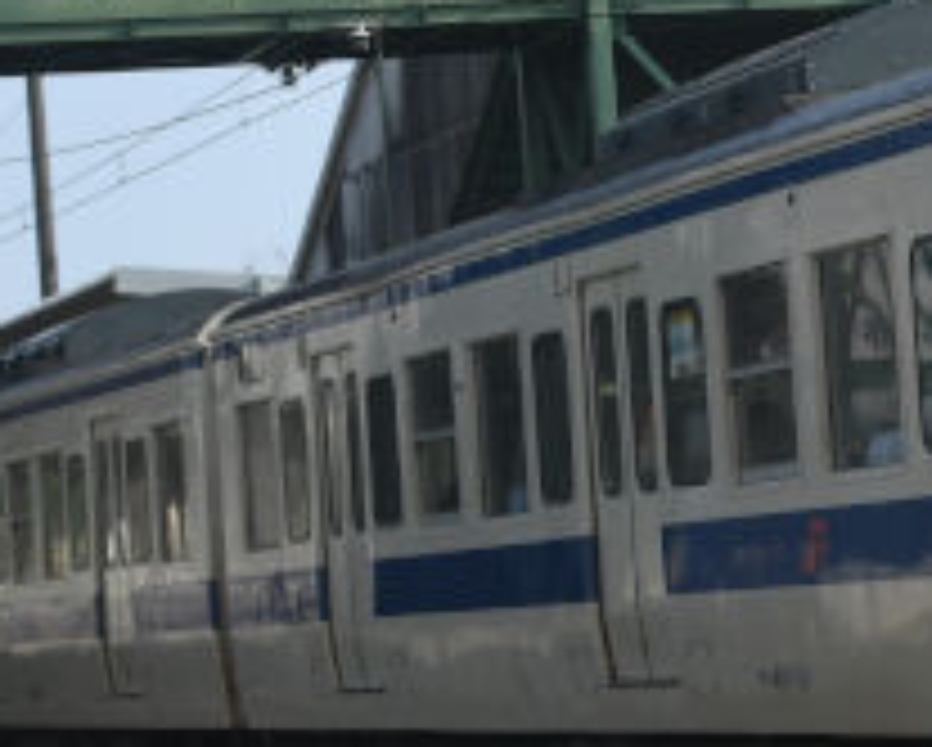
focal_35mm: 212
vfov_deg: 7.3
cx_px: 1301
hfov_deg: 8.9
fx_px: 5853
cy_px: 189
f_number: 11
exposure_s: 1/1000
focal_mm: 52
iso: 1000
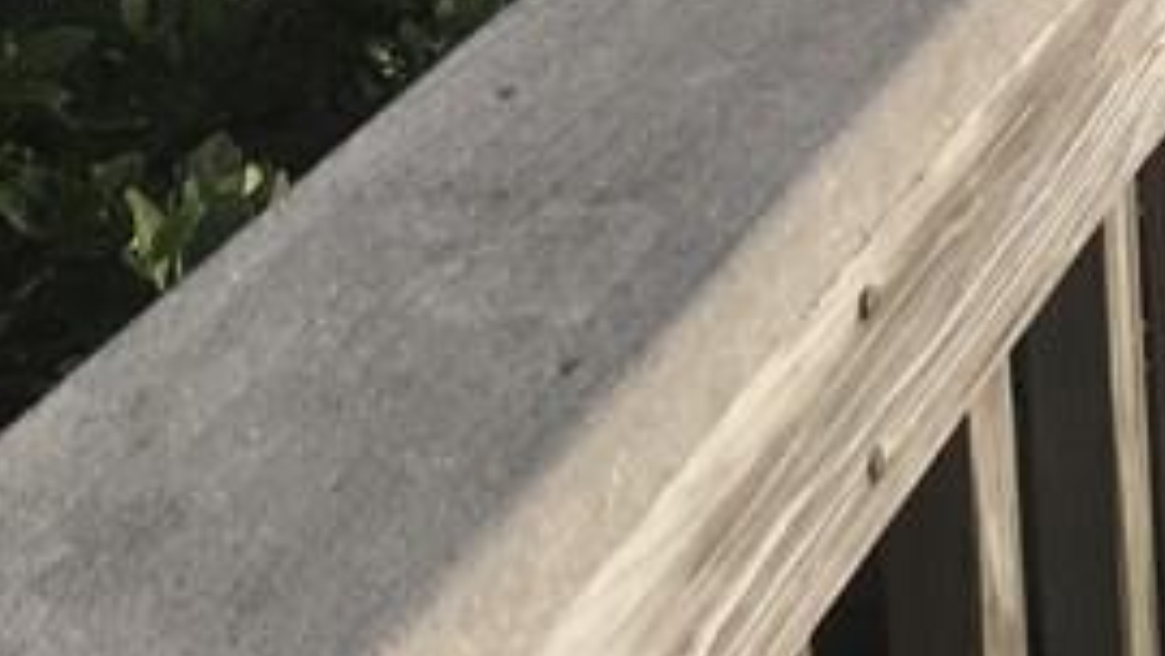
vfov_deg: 9.1
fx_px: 3708
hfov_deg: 16.0
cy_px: -924
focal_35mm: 120
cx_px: 1855
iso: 25
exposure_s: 1/1202
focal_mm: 4.15
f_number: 2.2
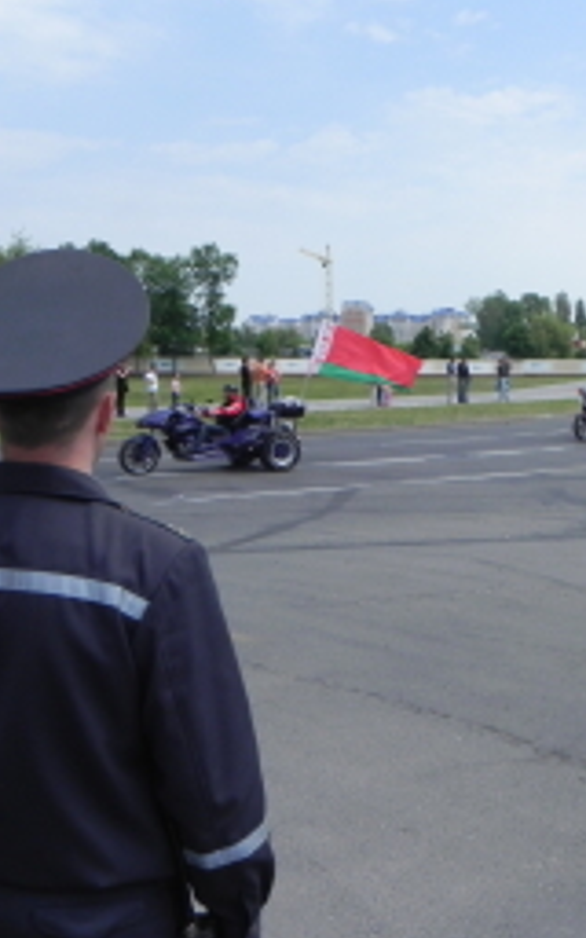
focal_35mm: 43
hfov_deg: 28.8
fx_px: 1099
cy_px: 396
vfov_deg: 46.1
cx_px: 516
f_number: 7.1
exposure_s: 1/462
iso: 160
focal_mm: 4.6
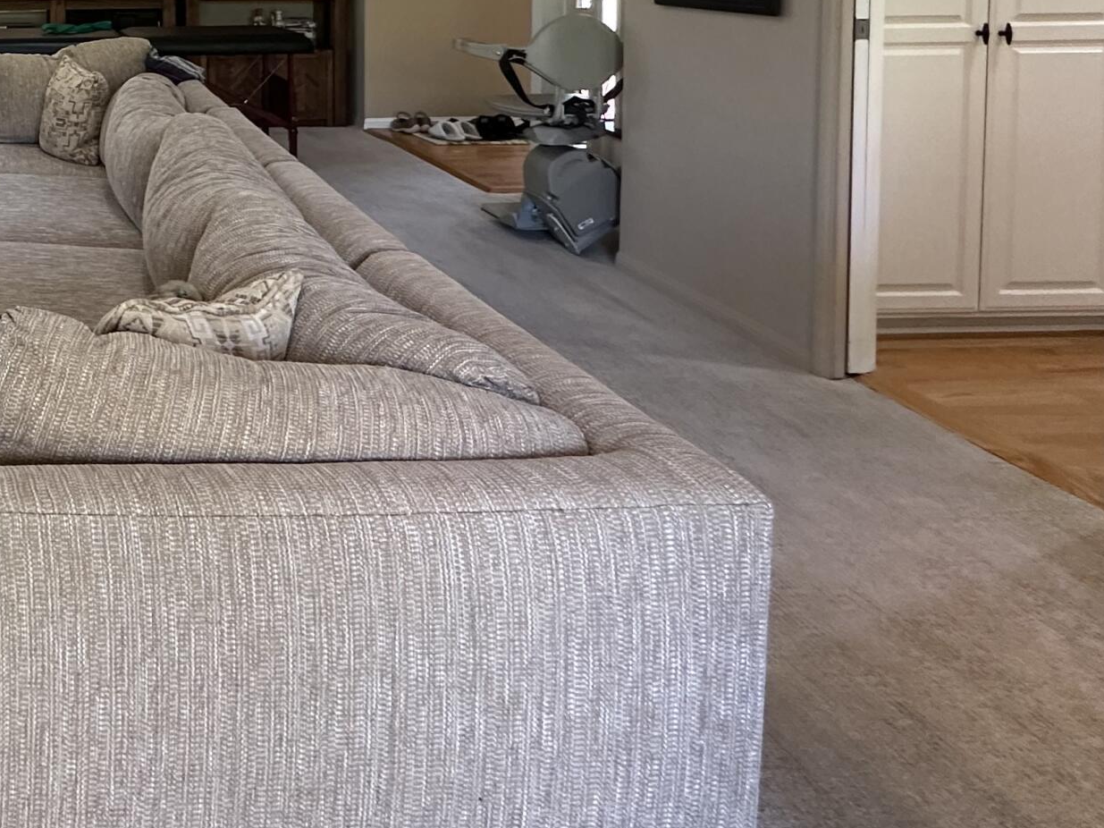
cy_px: -20
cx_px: -12
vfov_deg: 37.0
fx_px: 1084
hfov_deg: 45.2
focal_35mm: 34
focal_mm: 2.22
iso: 320
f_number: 2.2
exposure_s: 1/120
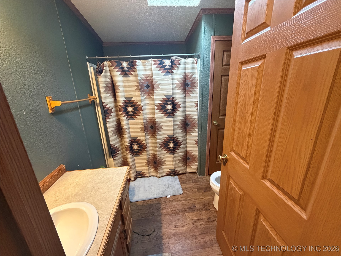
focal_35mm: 14
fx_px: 138
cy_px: 128
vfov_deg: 85.7
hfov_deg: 102.1
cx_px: 170
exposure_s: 1/60
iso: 800
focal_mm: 2.22
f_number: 2.2
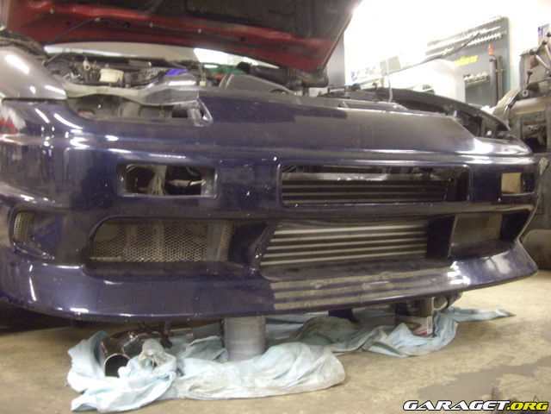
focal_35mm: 38
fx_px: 605
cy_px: 207
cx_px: 276
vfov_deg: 37.7
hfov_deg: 49.0
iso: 400
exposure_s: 1/15
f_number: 2.8
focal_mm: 7.9
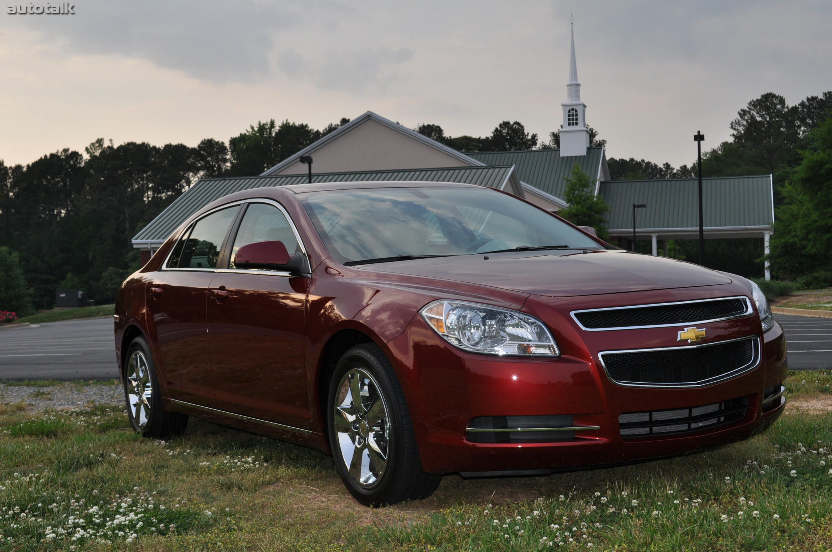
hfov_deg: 38.9
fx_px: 1177
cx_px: 416
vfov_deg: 26.4
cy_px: 276
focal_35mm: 51
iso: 200
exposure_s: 1/200
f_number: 8
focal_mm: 34
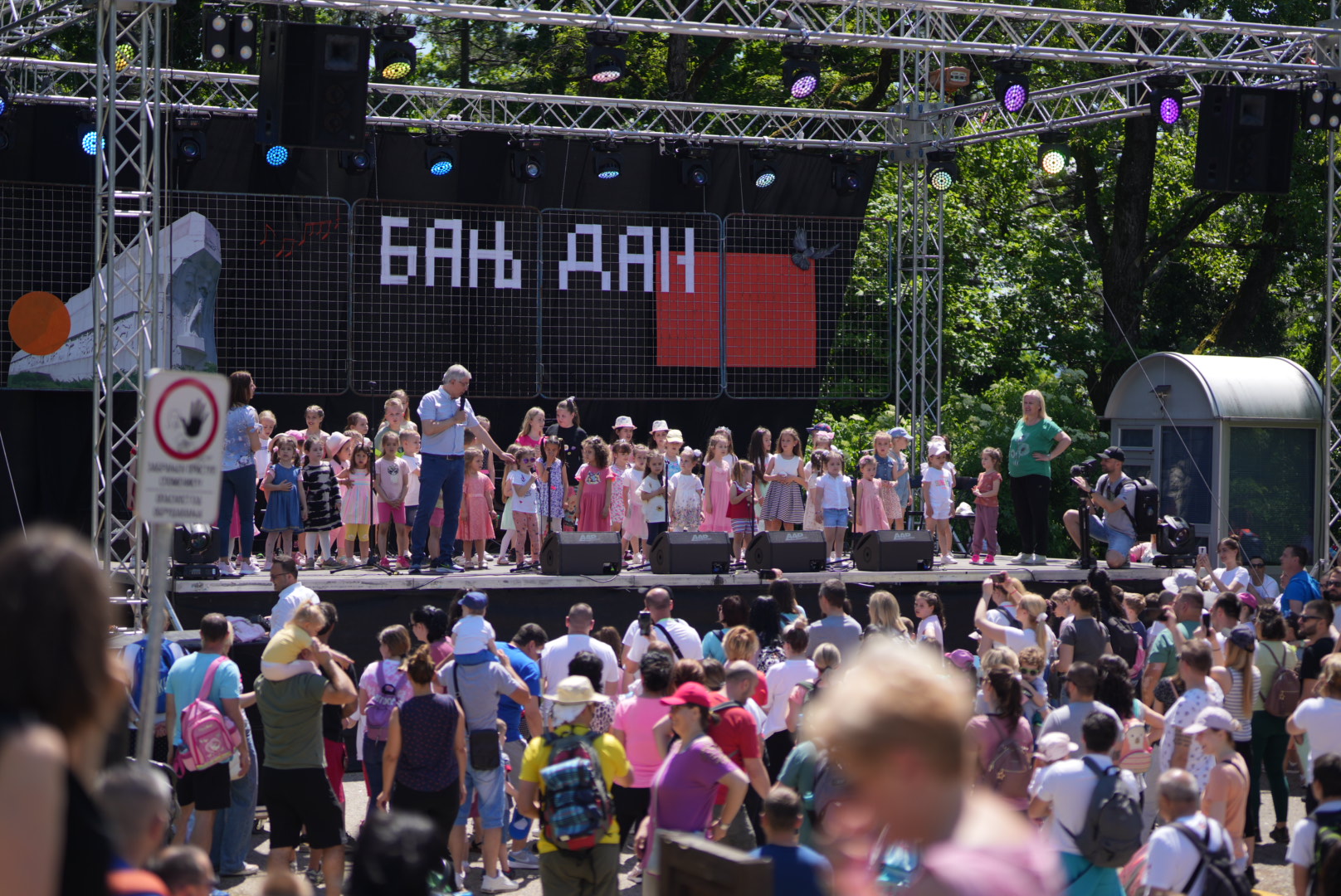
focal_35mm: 85
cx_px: 670
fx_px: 3168
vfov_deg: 16.1
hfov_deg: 23.9
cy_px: 448
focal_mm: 85
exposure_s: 1/6400
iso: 100
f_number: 1.4
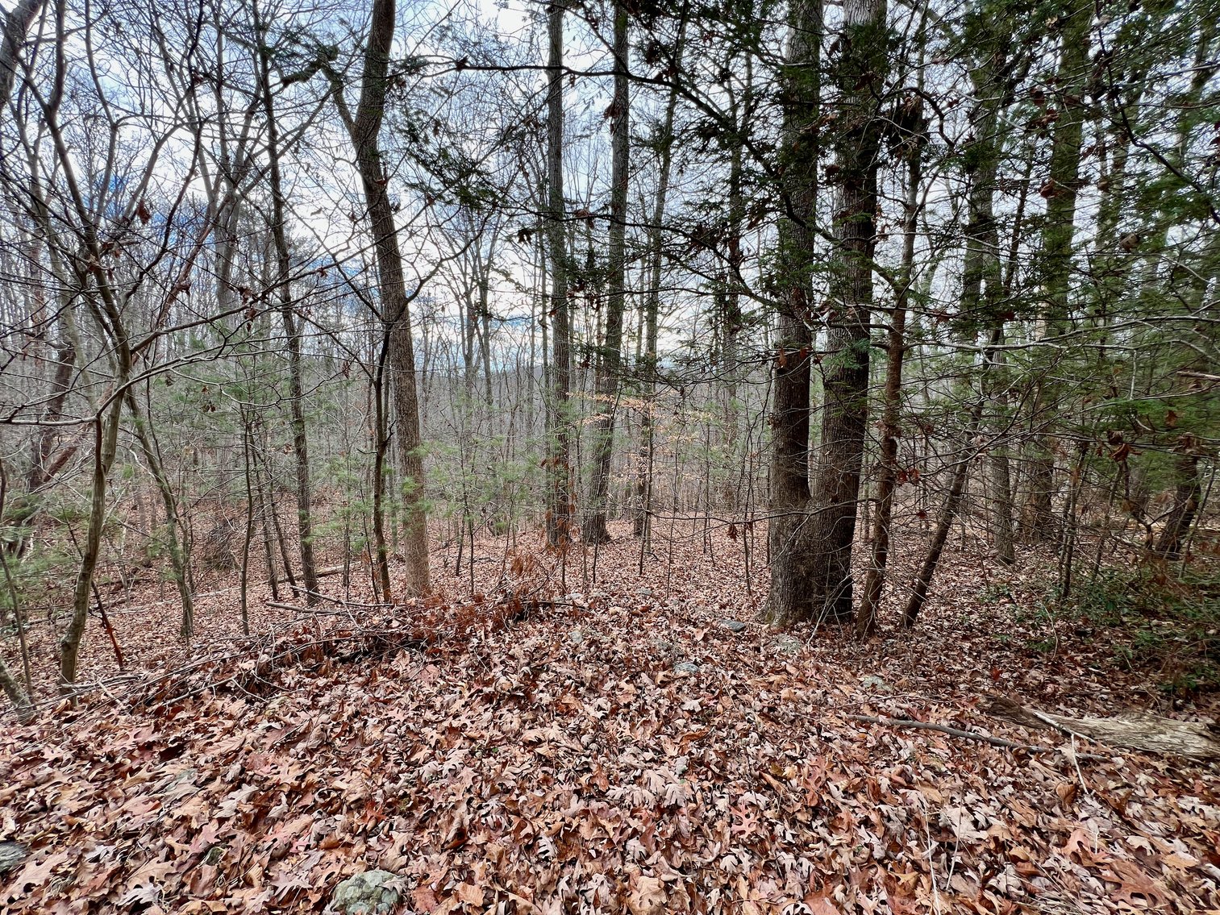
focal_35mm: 13
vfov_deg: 89.9
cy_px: 458
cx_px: 610
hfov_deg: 106.2
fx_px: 458
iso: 32
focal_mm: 1.57
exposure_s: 1/181
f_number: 1.8
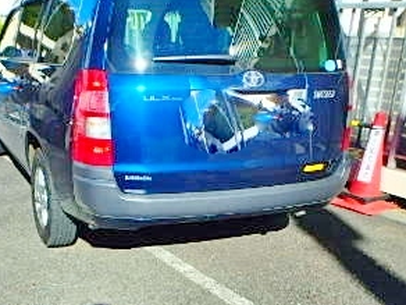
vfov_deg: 30.0
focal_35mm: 46
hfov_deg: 40.4
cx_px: 118
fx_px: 540
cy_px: 281
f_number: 3.5
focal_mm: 3.7
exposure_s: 1/800
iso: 125
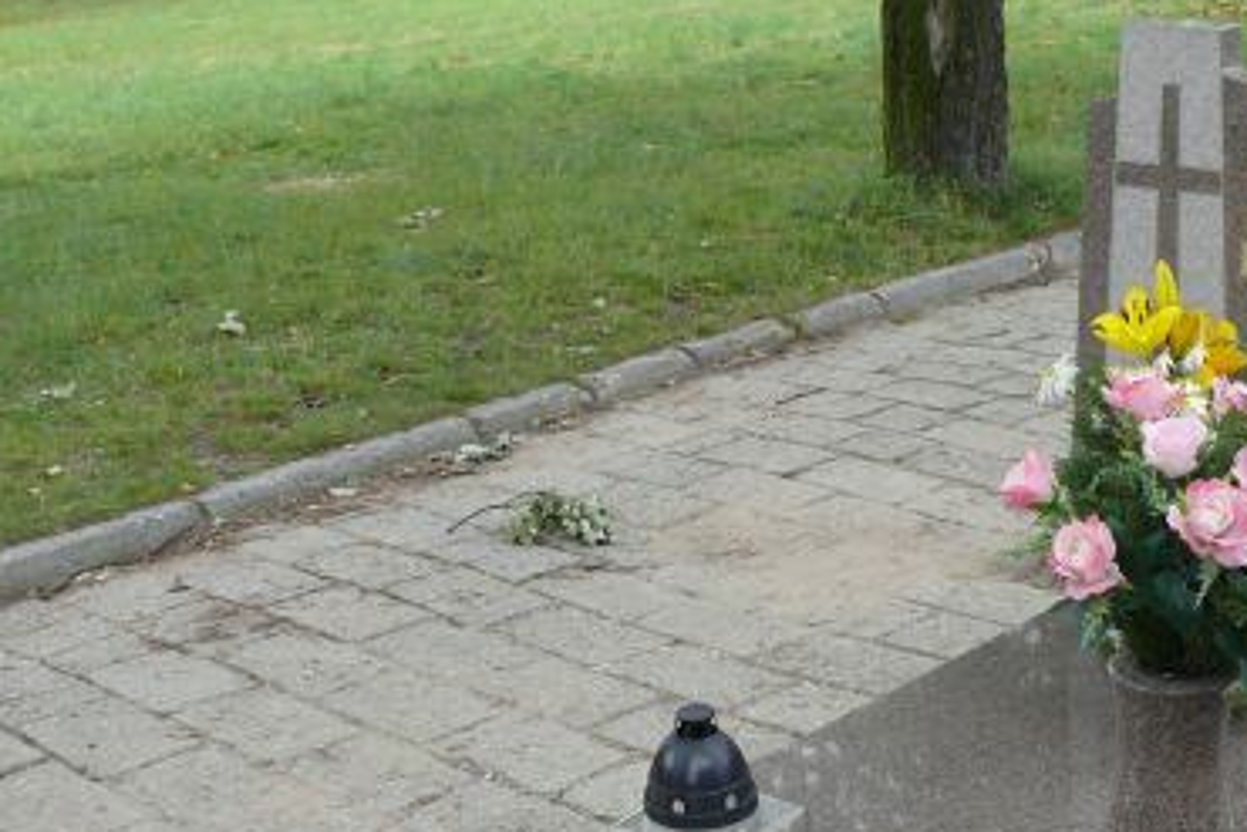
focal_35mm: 63
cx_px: 917
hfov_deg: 31.4
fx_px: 2183
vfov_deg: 21.0
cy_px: 798
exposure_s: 1/125
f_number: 4
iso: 100
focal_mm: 7.4
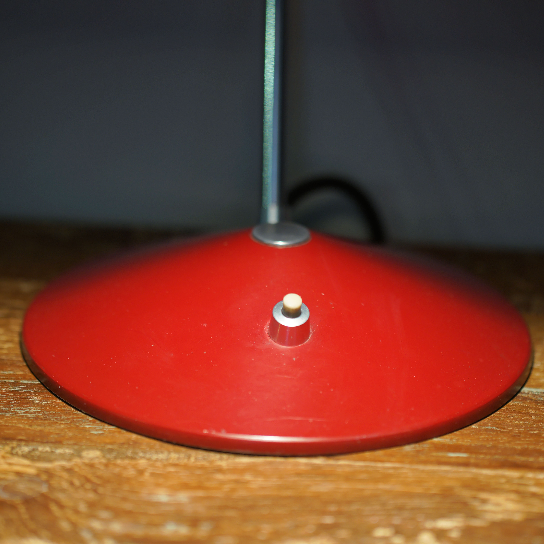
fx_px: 2045
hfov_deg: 15.2
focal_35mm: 115
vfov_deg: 15.2
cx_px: 272
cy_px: 250
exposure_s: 1/40
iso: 320
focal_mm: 90
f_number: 2.8
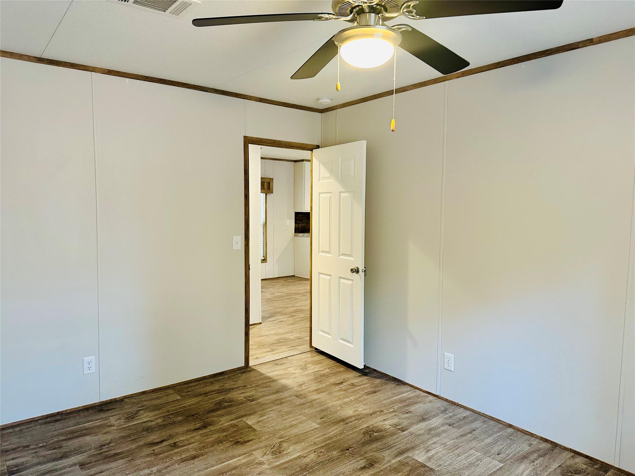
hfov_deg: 71.6
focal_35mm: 24
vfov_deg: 56.8
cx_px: 318
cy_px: 238
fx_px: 440
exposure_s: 1/60
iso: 200
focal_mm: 6.86
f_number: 1.78
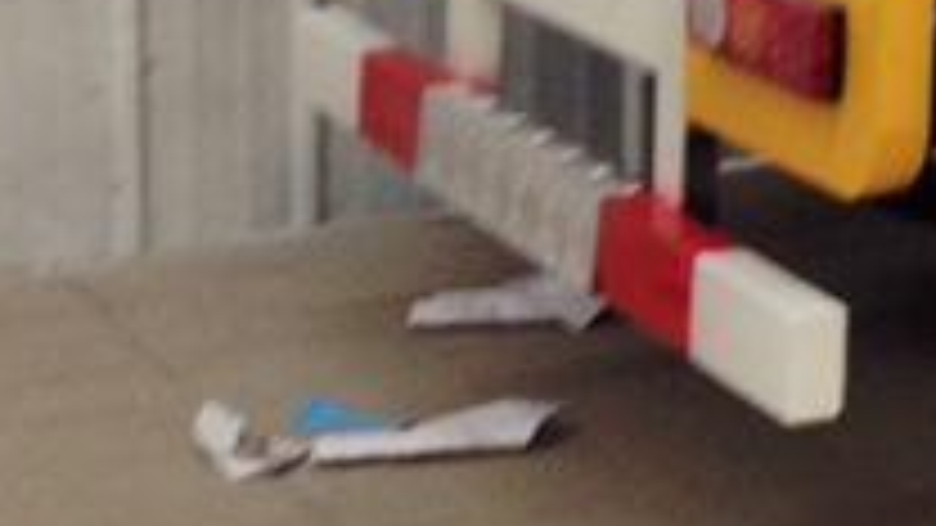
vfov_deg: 7.0
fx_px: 4095
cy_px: -708
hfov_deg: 11.8
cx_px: 1832
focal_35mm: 165
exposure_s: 1/20
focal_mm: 4.28
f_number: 2.4
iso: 64
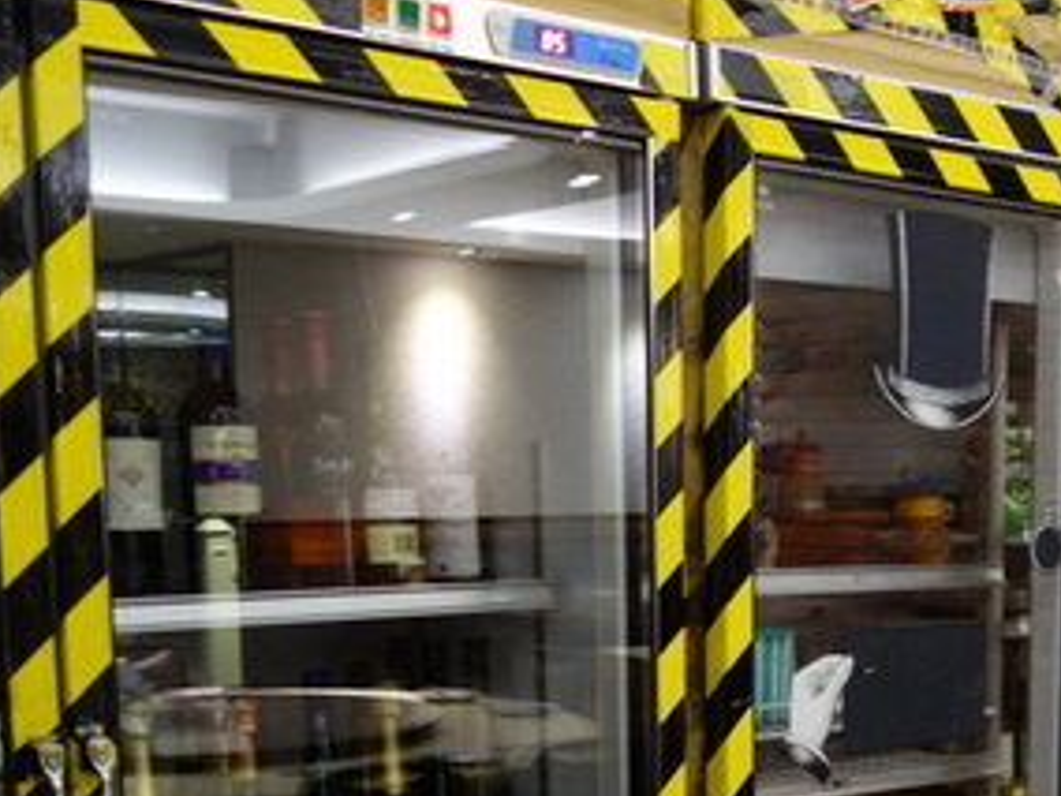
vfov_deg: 24.9
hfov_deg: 32.7
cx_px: 874
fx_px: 1747
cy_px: 719
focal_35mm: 57
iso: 400
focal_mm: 10.4
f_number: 1.8
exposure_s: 1/30
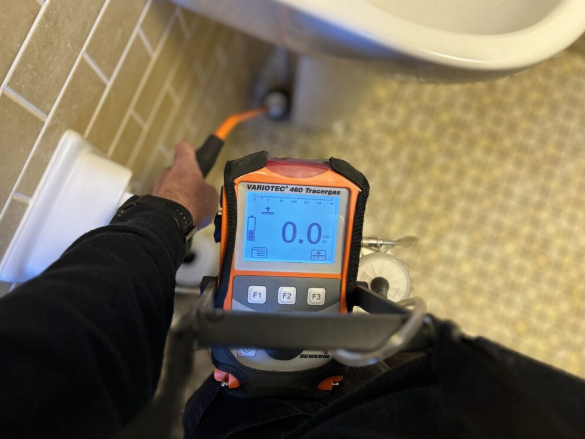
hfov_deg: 65.3
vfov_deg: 51.4
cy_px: 214
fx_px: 456
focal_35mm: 27
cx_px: 298
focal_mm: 5.7
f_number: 1.5
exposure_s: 1/50
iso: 125
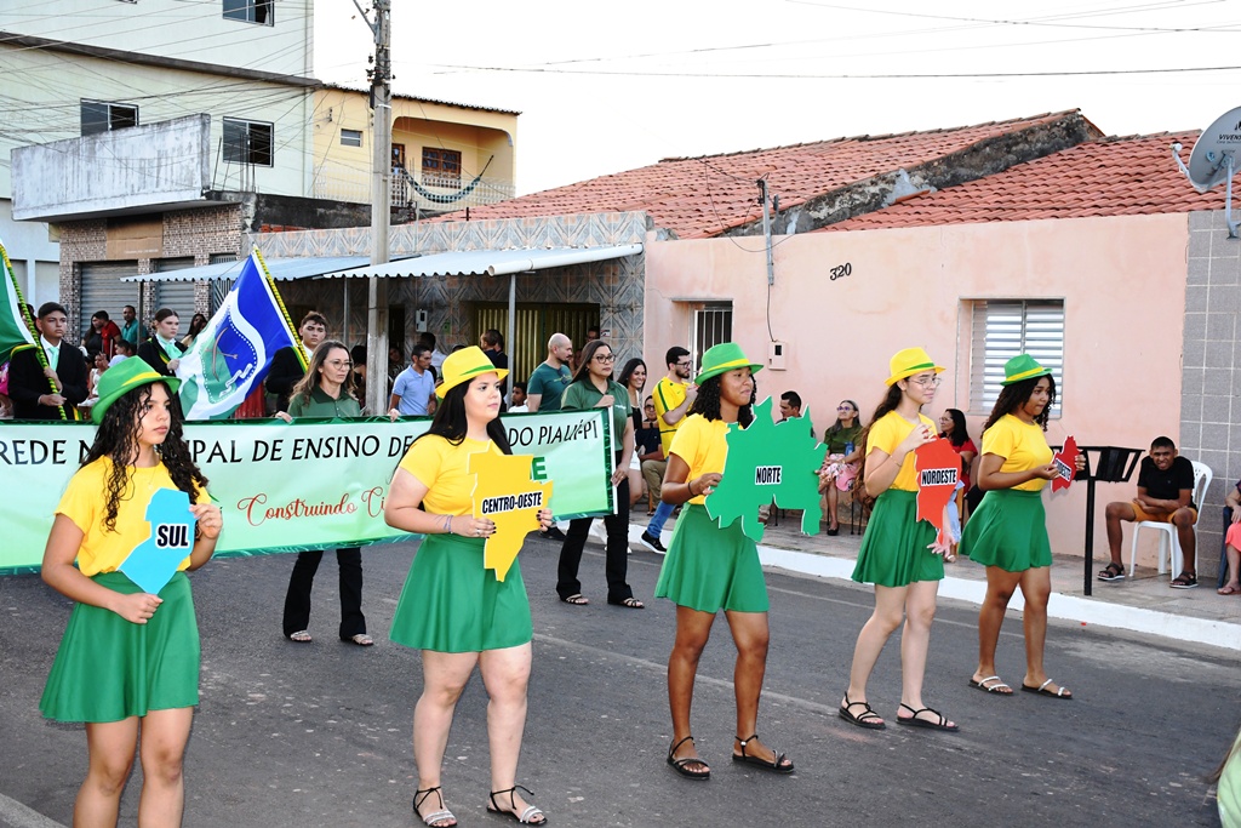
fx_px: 1655
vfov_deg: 28.1
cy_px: 414
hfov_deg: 41.1
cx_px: 620
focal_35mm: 48
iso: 1000
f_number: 5
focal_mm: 32
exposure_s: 1/200
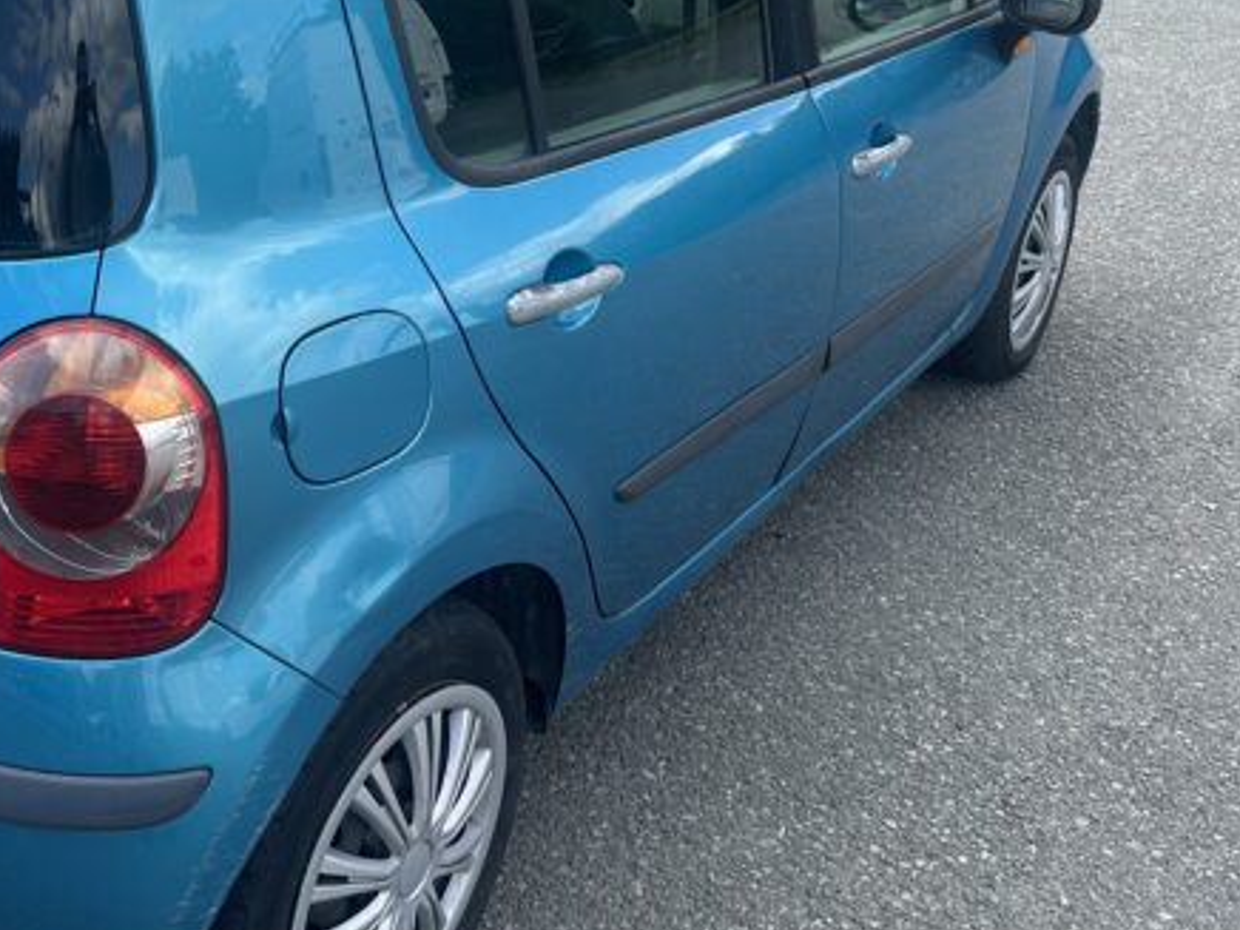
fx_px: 1576
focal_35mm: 44
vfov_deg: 32.5
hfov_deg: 41.9
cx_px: 336
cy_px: 279
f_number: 1.78
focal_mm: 6.86
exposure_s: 1/1289
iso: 80
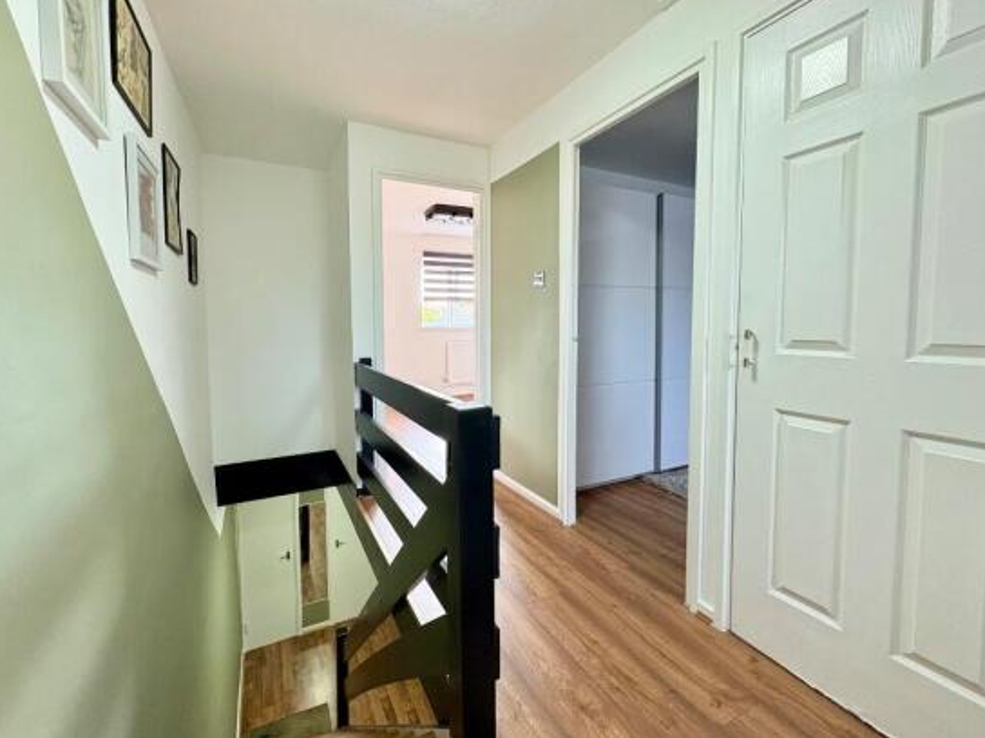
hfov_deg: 98.0
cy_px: 346
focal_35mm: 15
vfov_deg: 81.7
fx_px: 427
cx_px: 461
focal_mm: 2.22
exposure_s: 1/50
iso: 400
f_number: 2.2
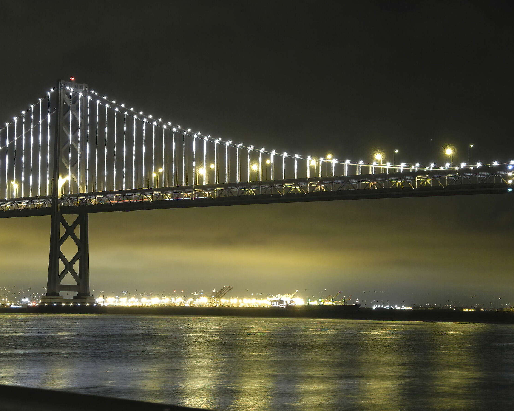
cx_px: 244
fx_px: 1354
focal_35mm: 89
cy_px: 206
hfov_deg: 21.5
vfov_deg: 17.3
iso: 400
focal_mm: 18.1
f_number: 4
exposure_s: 2
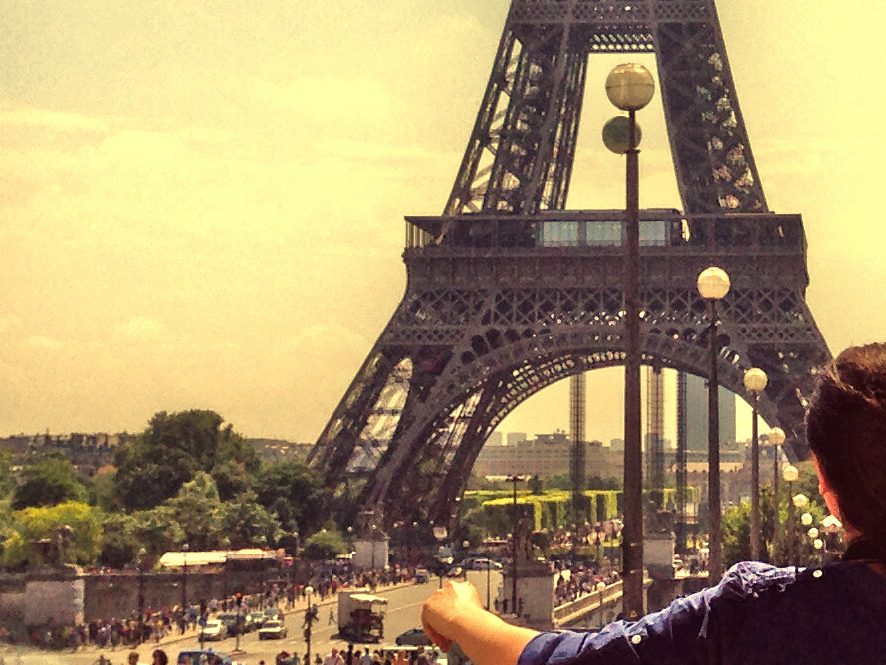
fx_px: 3098
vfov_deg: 12.2
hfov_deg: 16.0
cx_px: 842
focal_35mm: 121
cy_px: 116
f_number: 2.4
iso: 50
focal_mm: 4.12
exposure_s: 1/3195
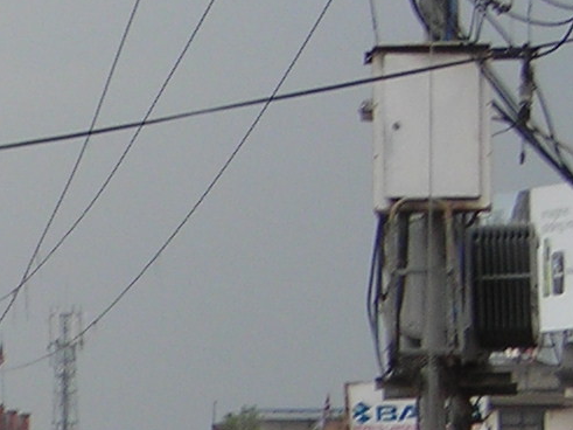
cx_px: -692
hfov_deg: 5.6
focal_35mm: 343
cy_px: 532
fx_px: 5676
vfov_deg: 4.3
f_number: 3.9
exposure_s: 1/91.4
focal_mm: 10.8
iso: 50
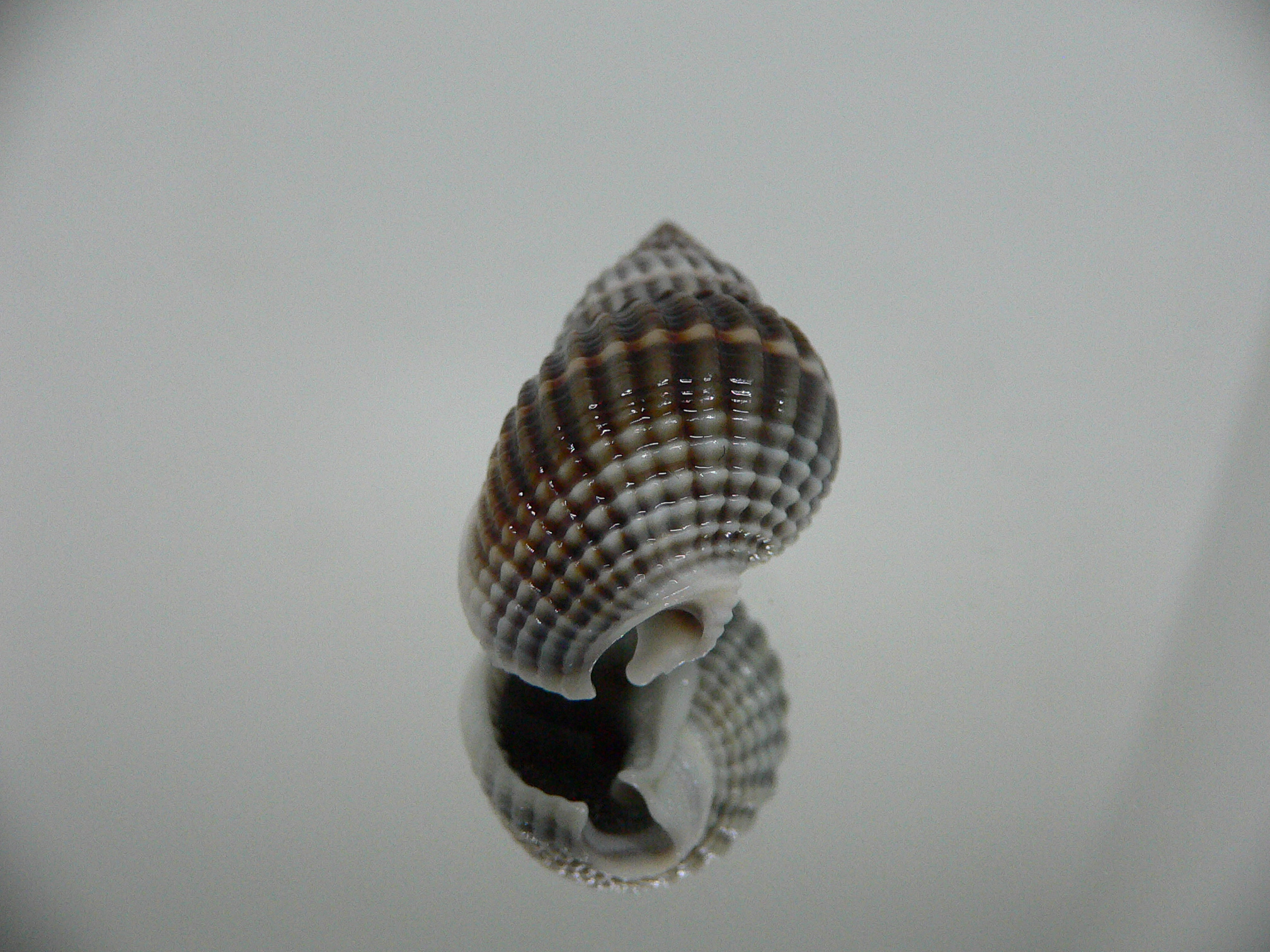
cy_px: 476
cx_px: 635
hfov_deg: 52.6
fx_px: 1284
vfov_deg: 40.7
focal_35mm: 35
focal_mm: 4.6
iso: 200
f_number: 2.8
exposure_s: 1/60
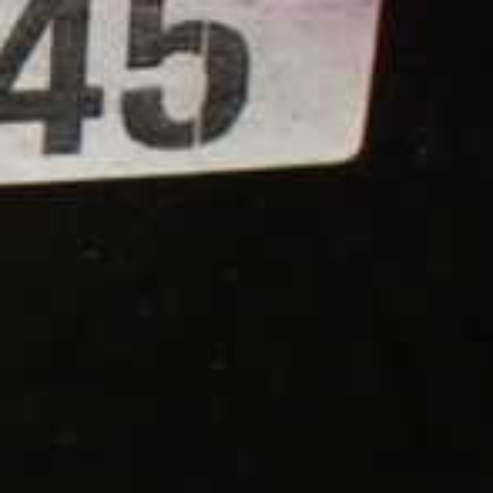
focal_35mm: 180
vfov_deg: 9.7
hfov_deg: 9.3
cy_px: 23
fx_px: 2900
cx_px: -339
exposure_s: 1/10
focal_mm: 9.01
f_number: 3.2
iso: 1600
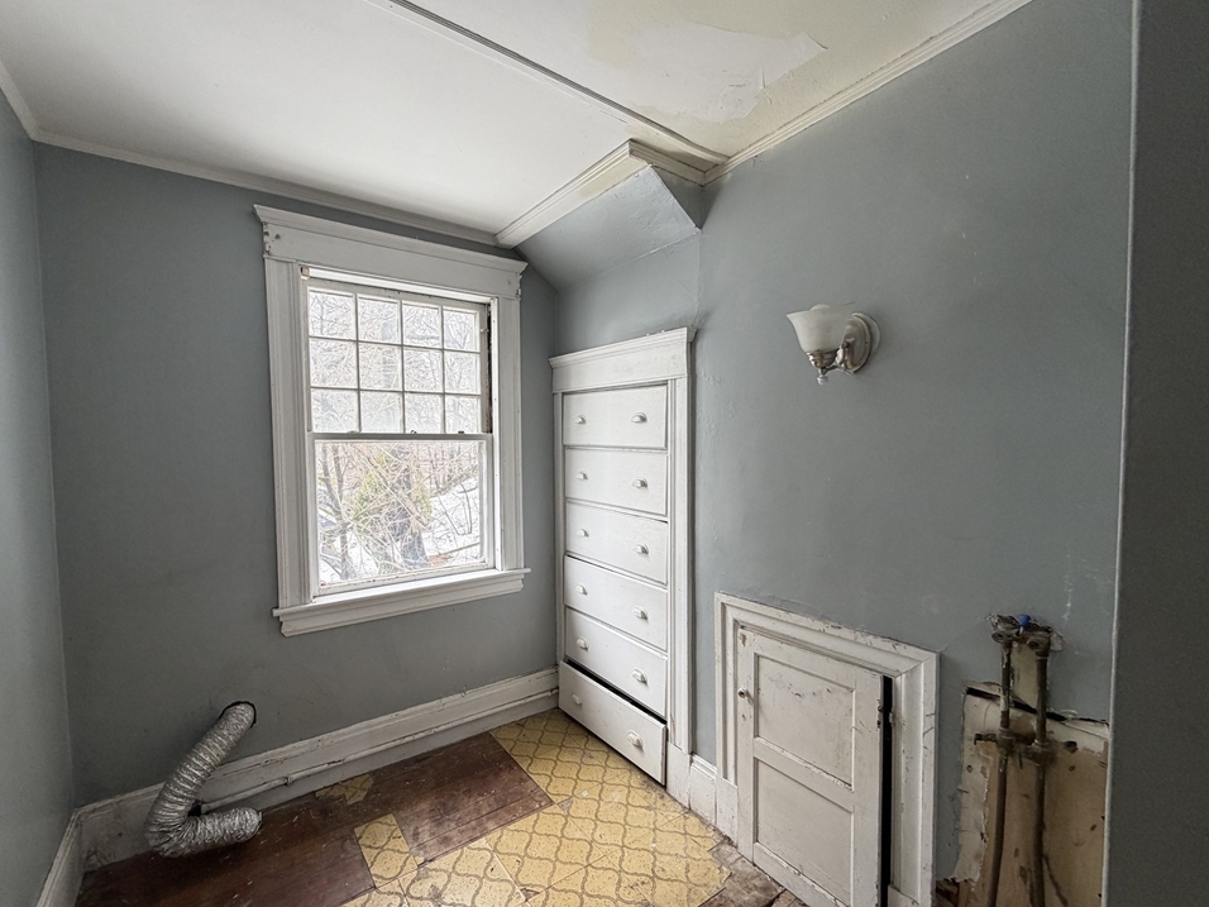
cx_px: 564
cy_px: 469
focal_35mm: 15
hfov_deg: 98.0
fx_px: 524
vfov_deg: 81.7
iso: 125
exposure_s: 1/121
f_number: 2.2
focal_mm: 2.22
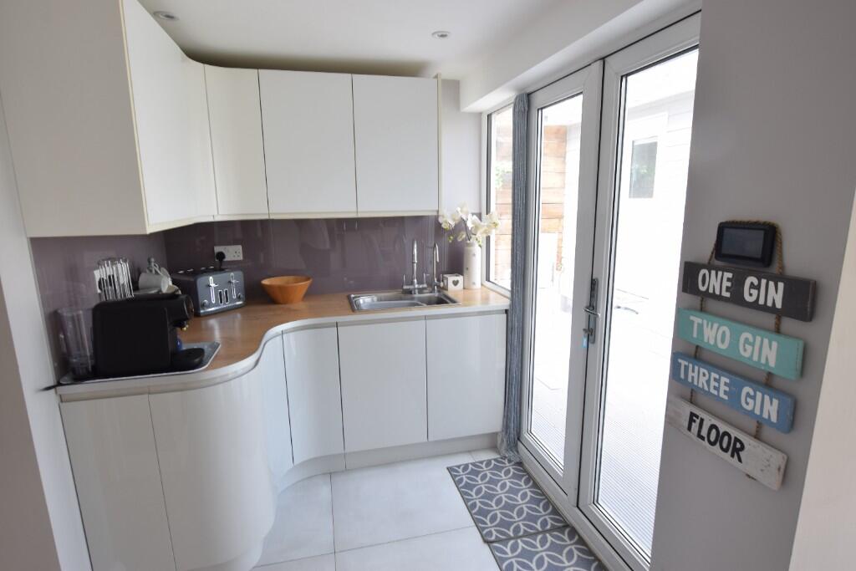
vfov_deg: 67.4
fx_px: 428
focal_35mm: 18
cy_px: 286
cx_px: 428
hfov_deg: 90.0
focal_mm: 12
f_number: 7.1
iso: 100
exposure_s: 1/13
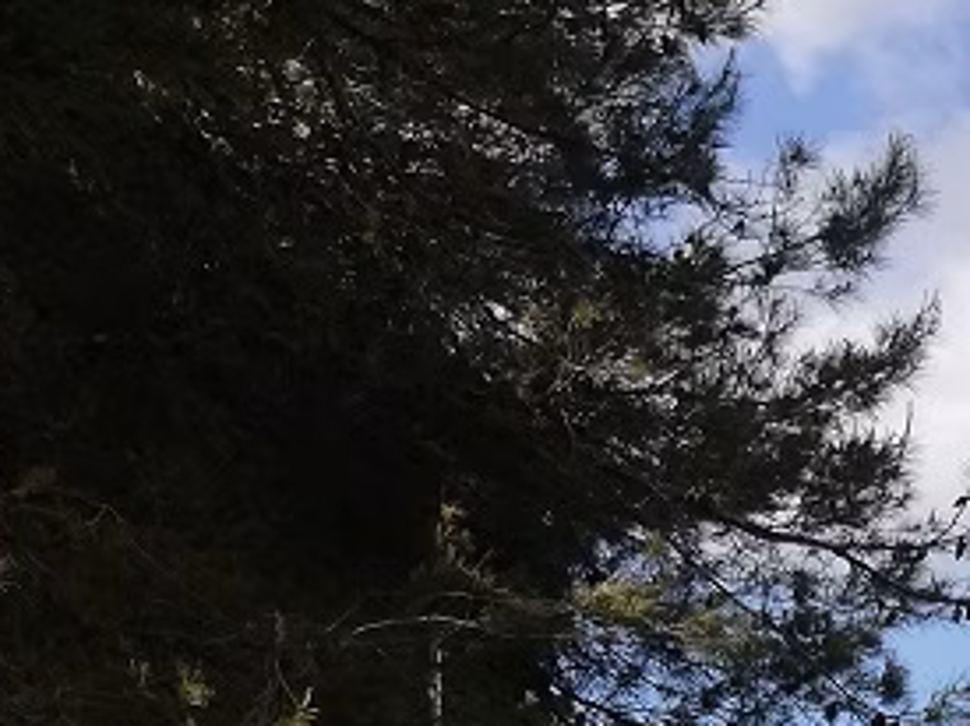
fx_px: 3165
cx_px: 1704
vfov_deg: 11.8
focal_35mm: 113
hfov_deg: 15.2
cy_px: 1399
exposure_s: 1/736
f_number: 2.2
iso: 50
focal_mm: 3.81
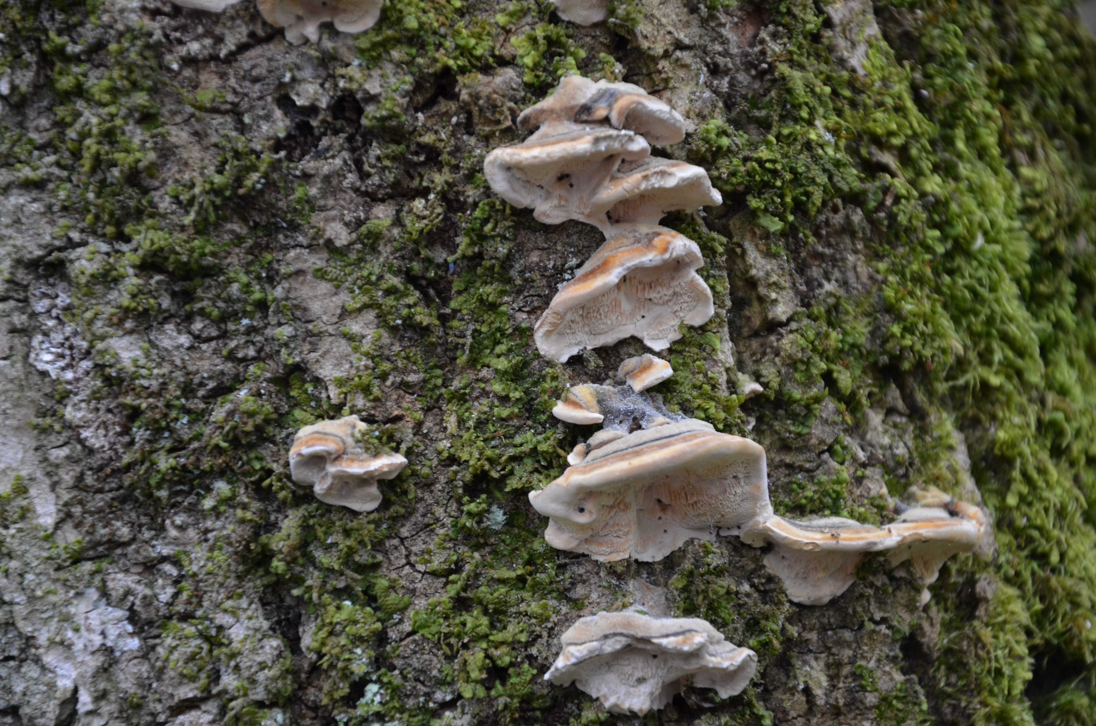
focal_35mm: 158
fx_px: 4785
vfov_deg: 8.7
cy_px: 363
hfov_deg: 13.1
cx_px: 548
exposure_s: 1/125
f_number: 5.6
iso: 360
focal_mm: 105
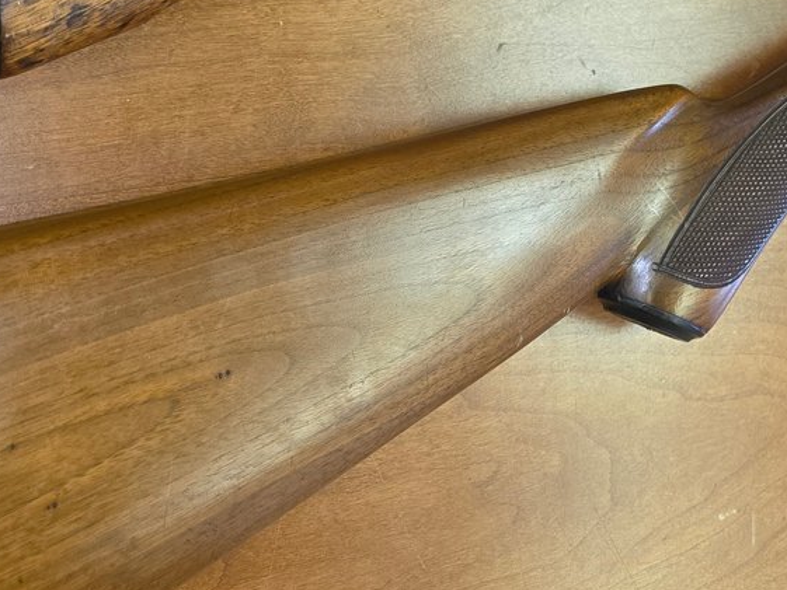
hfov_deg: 28.9
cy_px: -156
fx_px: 1410
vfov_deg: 21.6
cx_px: 819
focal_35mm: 62
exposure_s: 1/22.6
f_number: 1.7
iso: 320
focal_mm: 6.3
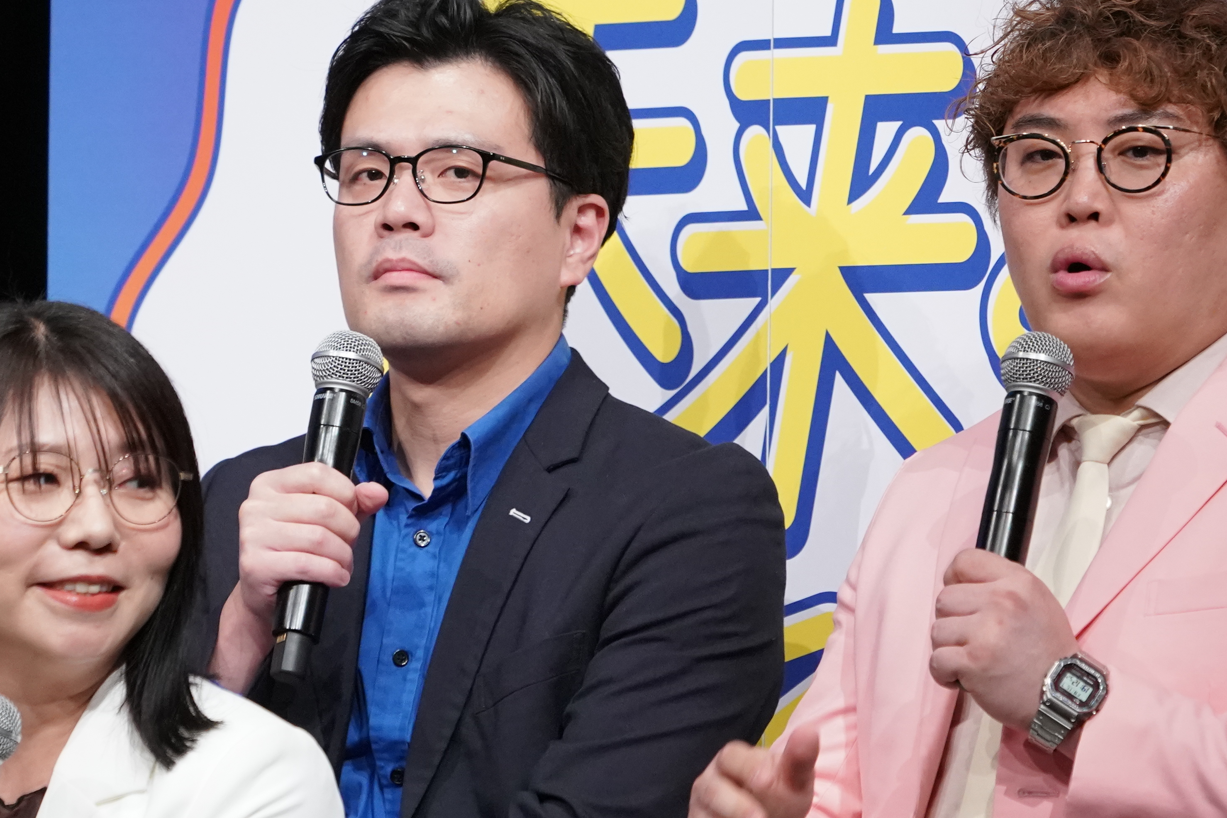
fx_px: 21231
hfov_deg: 3.3
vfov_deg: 2.2
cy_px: 364
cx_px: 749
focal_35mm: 623
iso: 5000
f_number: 6.3
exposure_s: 1/320
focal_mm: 312
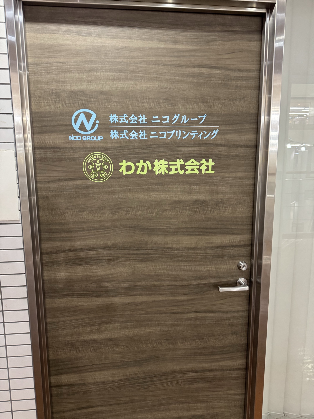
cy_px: 210
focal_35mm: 24
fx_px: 290
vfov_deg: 71.6
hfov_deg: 56.8
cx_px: 157
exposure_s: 1/60
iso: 400
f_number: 1.78
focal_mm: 6.76
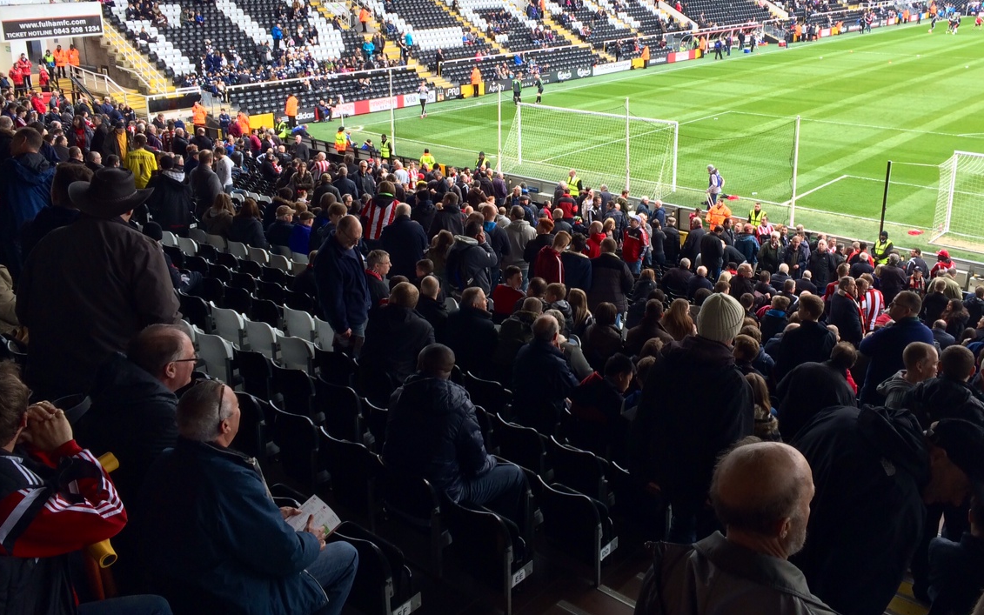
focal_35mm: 36
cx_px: 552
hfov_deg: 53.9
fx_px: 965
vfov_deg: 35.1
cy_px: 222
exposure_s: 1/120
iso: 50
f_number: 2.2
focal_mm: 4.12
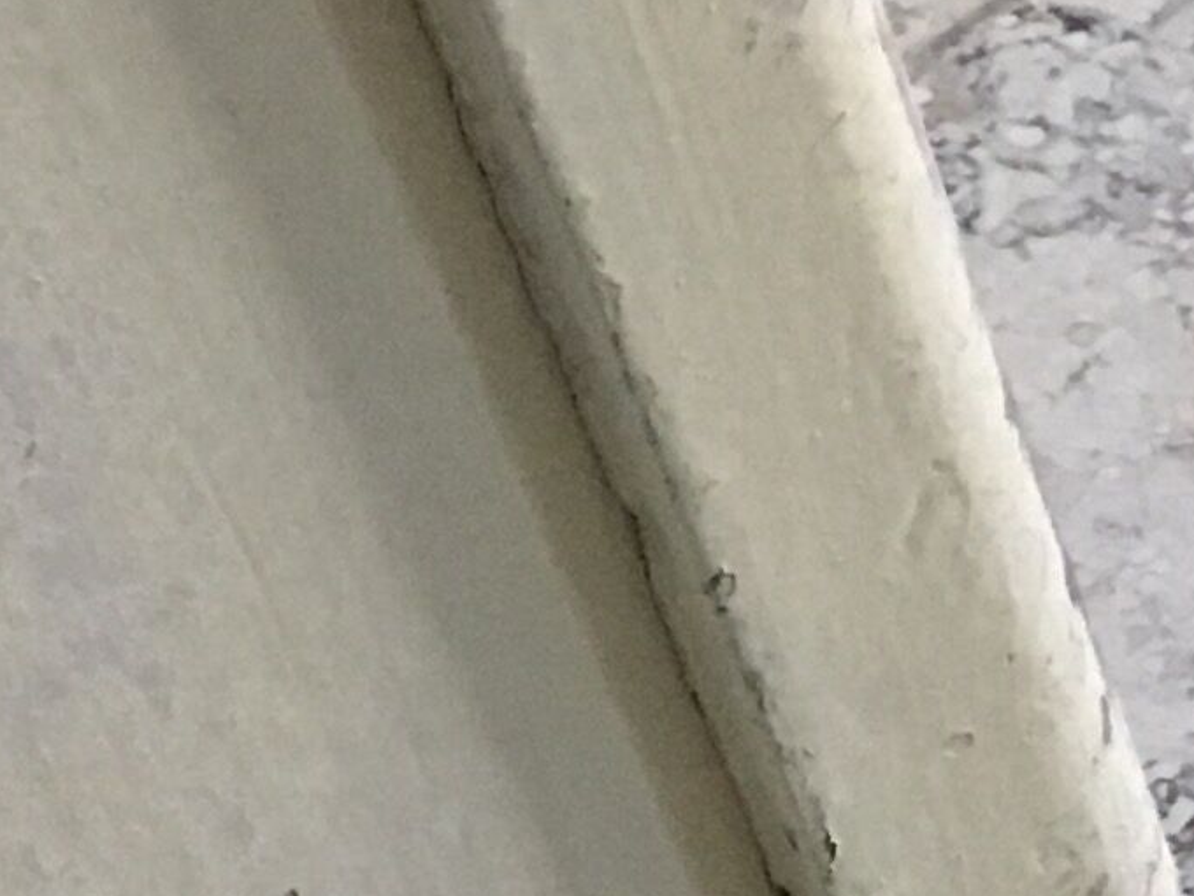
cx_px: -1645
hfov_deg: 10.1
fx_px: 5933
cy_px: -81
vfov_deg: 8.6
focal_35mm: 172
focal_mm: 4.15
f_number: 2.2
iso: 200
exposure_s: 1/33
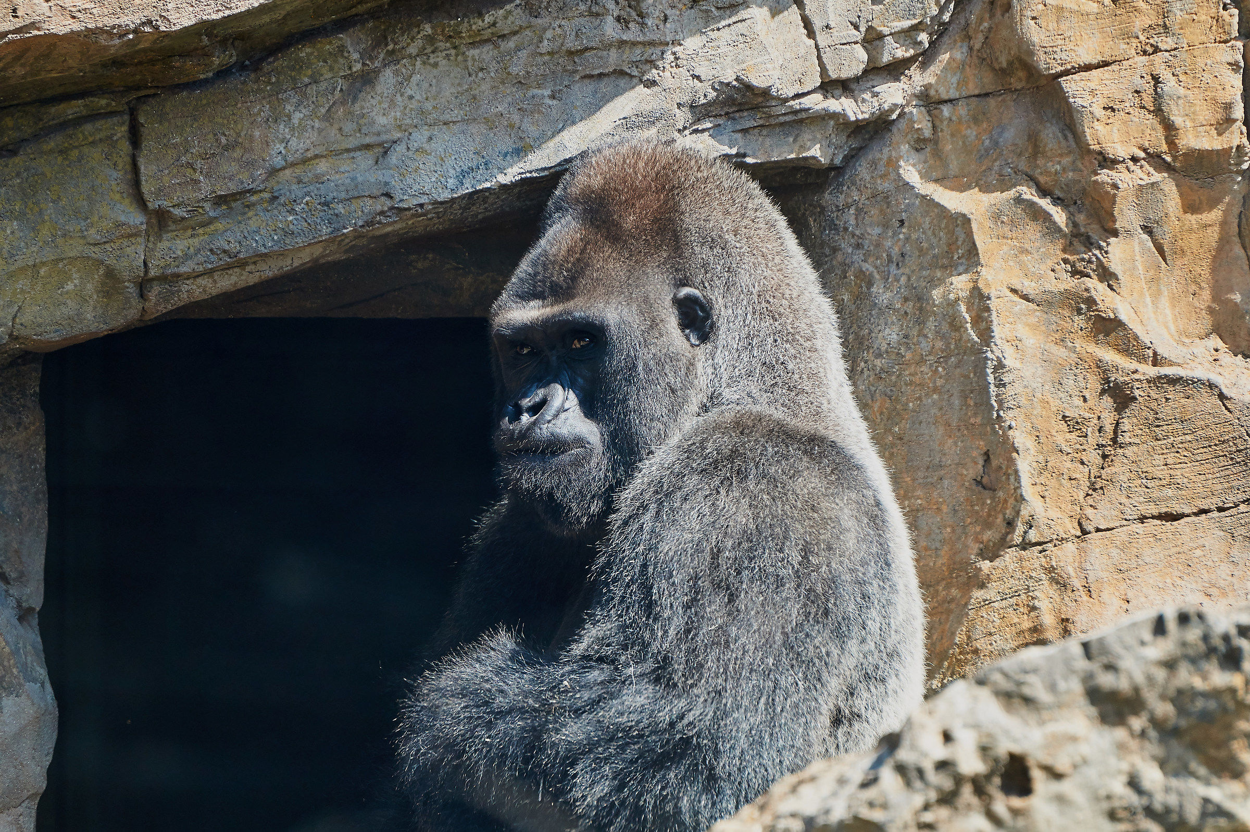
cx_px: 625
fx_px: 10930
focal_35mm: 315
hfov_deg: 6.5
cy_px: 416
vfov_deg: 4.4
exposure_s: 1/320
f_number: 6.3
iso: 400
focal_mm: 210
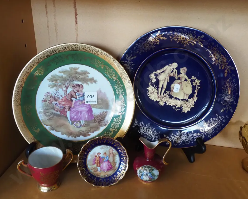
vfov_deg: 43.4
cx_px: 120
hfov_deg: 52.8
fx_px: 250
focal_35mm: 34
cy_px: 100
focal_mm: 16
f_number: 5.6
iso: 2500
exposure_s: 1/100
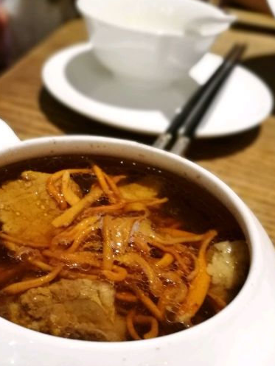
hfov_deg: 37.5
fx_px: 402
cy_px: 253
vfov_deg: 47.9
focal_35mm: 38
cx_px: 101
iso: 640
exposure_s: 1/20
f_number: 4
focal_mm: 4.5
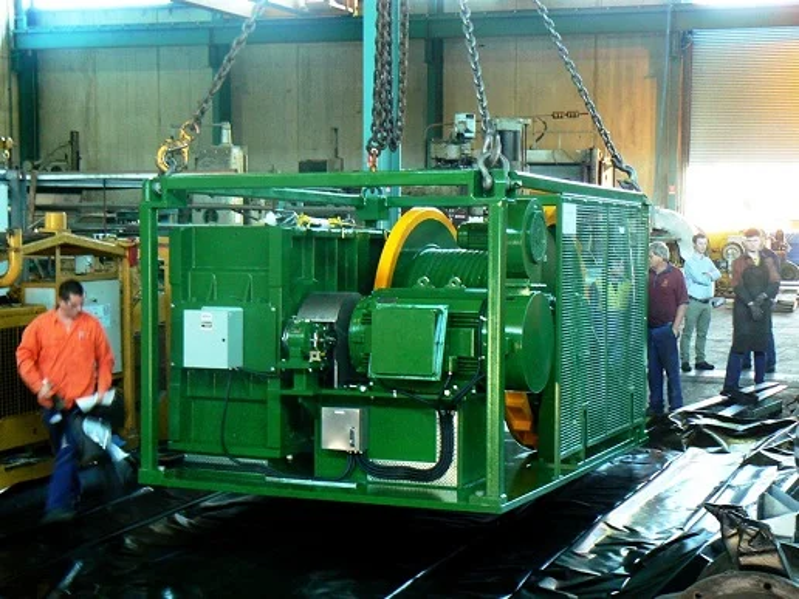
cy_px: 300
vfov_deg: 24.4
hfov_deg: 32.2
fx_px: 1385
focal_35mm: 60
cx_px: 400
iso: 200
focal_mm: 10.1
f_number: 3.2
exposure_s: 1/13
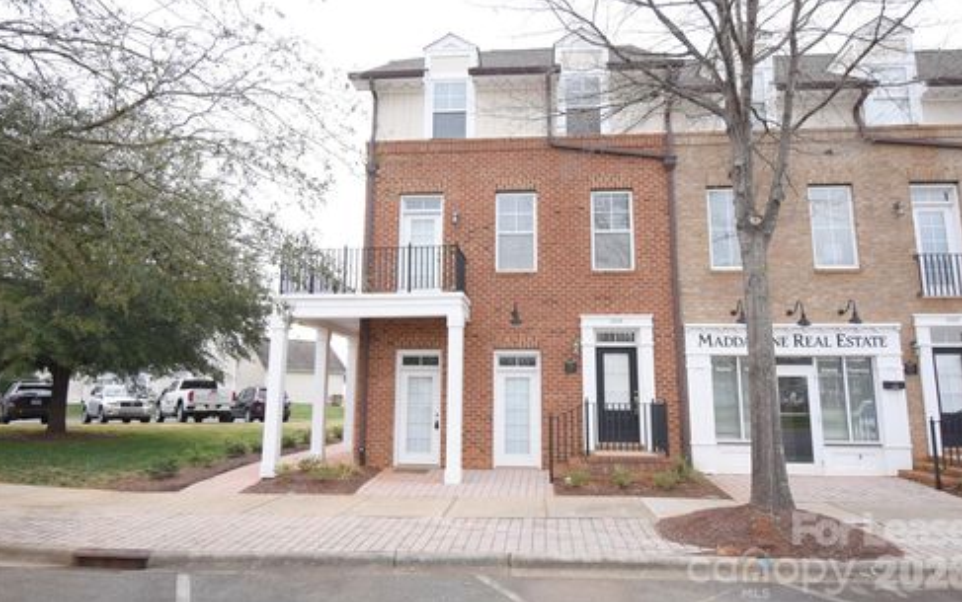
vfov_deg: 52.0
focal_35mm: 24
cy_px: 277
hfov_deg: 75.9
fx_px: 617
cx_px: 484
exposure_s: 1/250
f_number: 5.6
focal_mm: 15
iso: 280
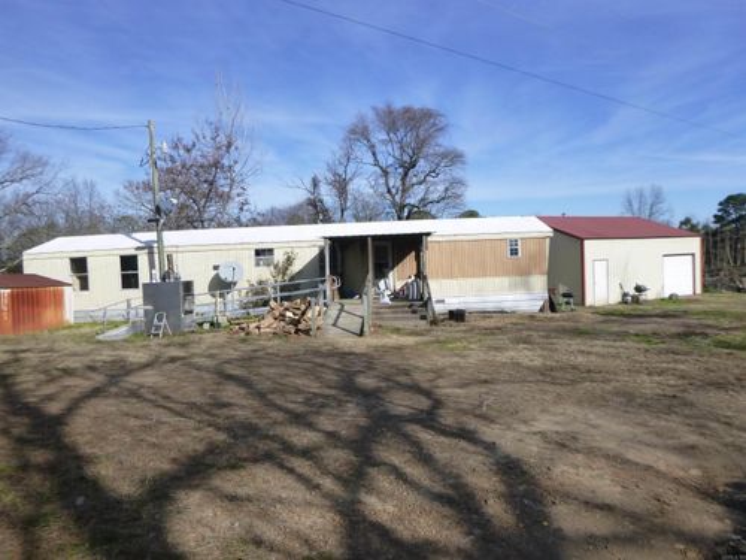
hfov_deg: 69.4
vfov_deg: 54.9
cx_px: 373
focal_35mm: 25
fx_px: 539
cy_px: 280
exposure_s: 1/640
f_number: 3.9
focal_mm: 4.5
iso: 160
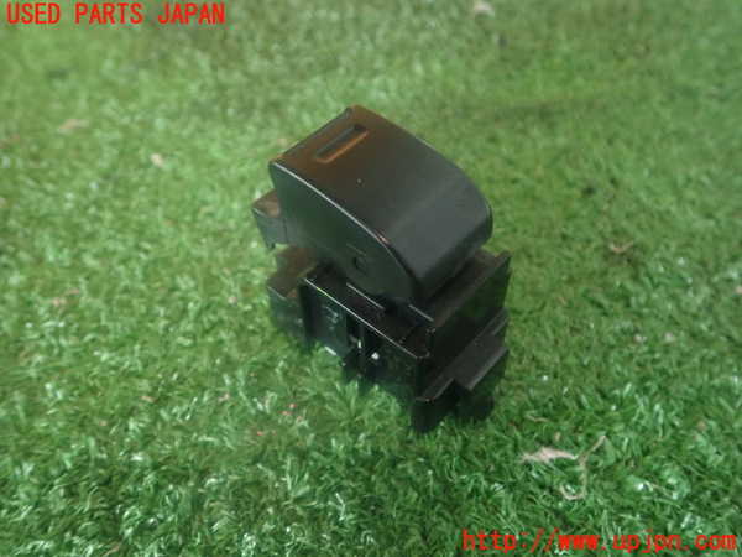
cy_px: 278
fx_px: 643
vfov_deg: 46.8
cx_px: 371
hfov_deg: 60.0
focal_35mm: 30
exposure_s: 1/30
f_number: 2.3
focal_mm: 5.5
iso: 800
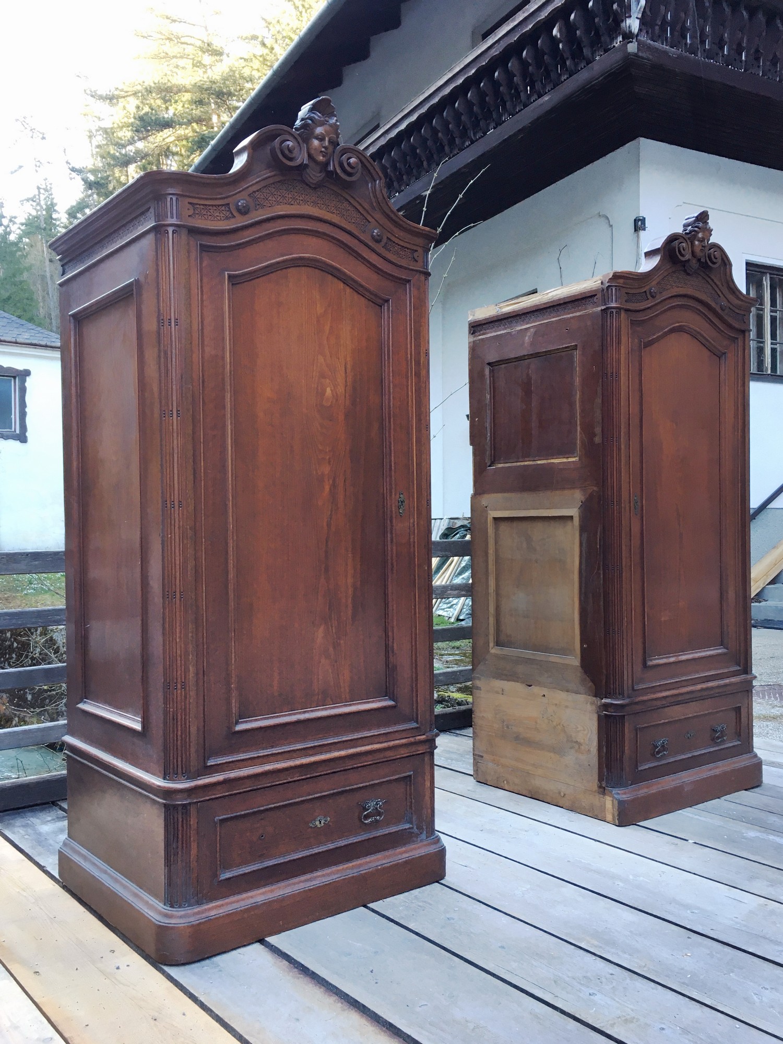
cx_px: 392
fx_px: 875
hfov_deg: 48.2
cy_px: 522
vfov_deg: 61.7
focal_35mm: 29
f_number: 2.2
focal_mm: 4.15
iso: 32
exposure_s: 1/33
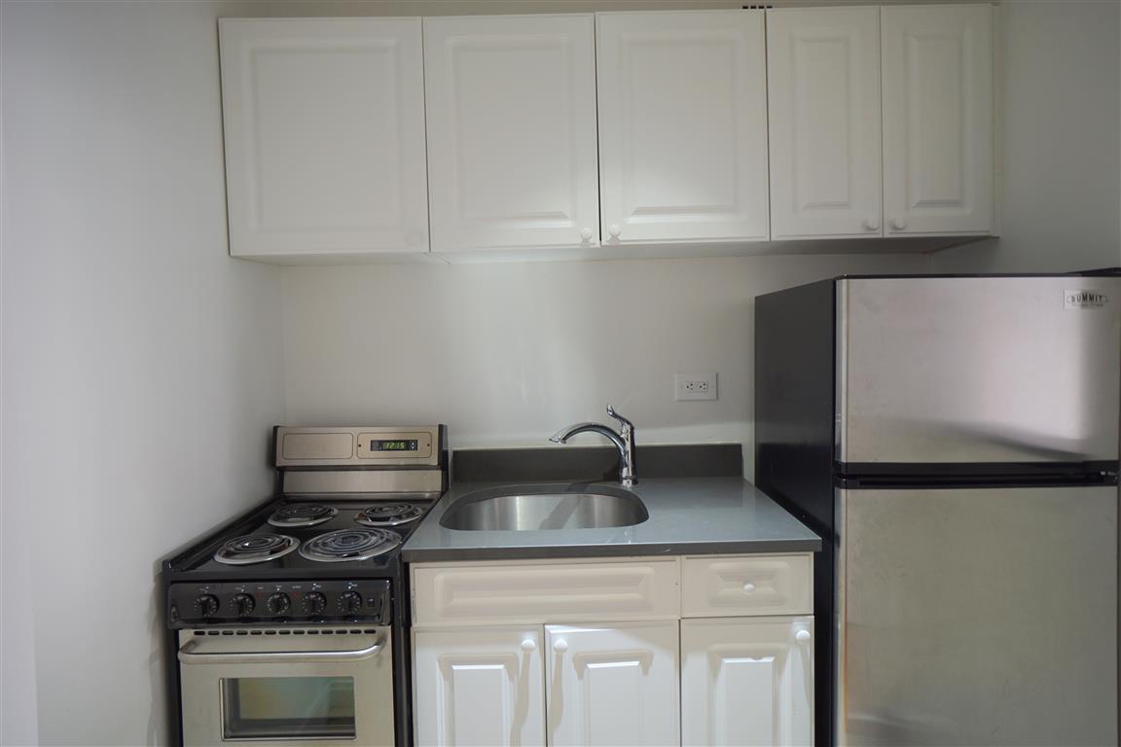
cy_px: 374
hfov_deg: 85.4
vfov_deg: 63.2
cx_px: 560
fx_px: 607
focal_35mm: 20
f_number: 8
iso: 250
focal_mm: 13
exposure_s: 1/4
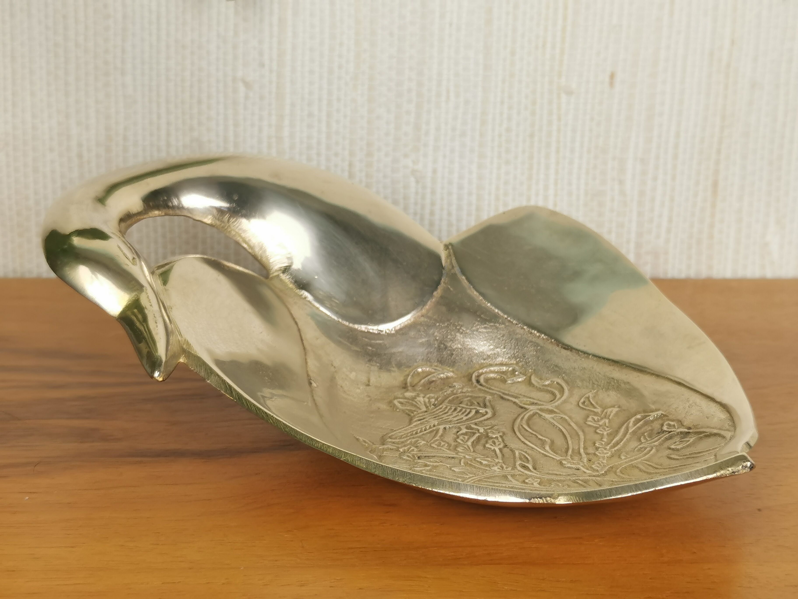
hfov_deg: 27.4
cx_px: 399
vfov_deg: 20.7
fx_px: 1637
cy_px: 300
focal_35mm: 71
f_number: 1.8
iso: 50
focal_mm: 5.58
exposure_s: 1/100
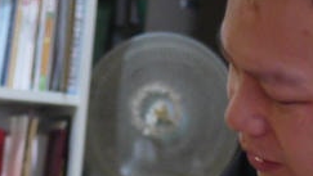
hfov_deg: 10.0
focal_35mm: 215
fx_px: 1785
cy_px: 410
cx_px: 100
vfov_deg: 5.5
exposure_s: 1/60
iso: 800
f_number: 1.7
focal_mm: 20
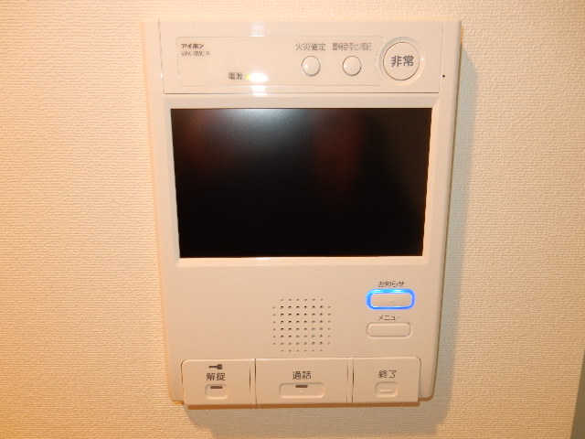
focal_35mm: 25
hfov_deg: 69.4
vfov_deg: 54.9
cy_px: 220
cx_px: 292
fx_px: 422
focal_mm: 4.5
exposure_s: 1/30
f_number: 3.7
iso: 200
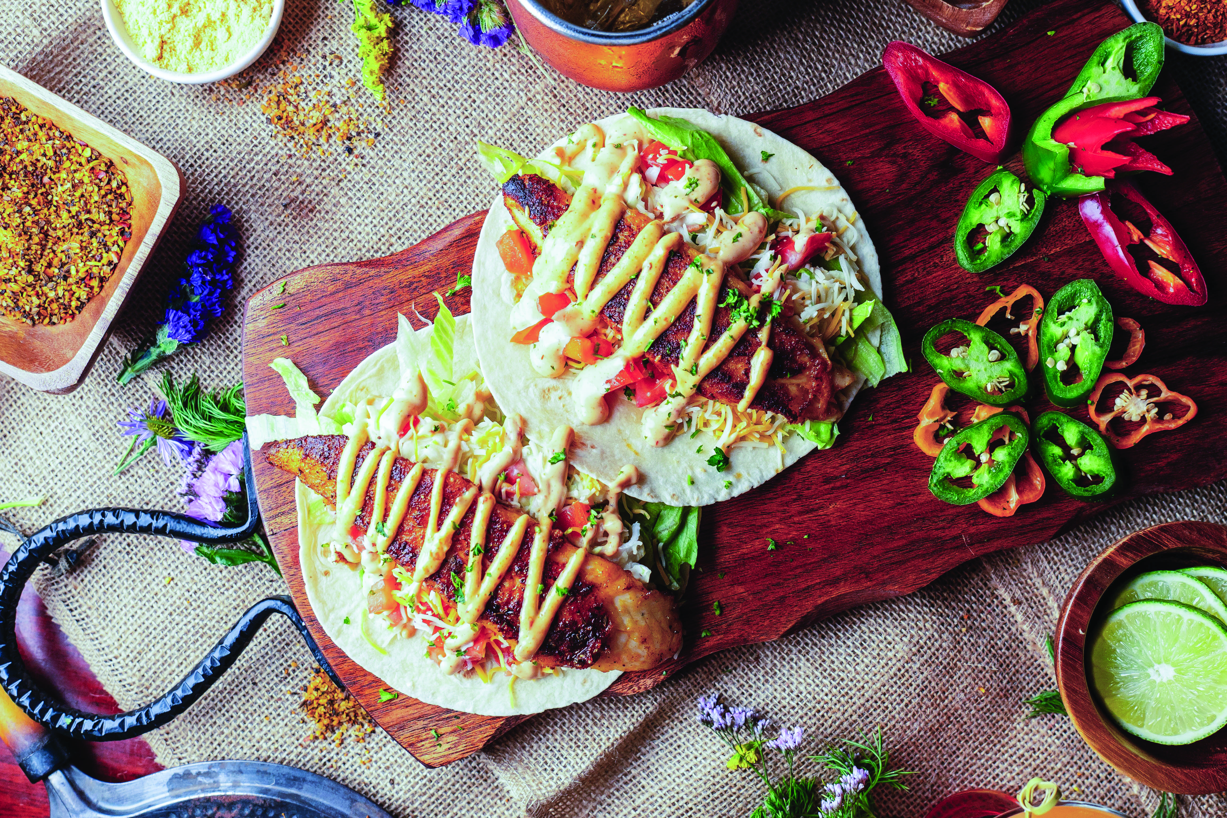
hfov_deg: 53.1
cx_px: 614
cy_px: 409
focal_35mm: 36
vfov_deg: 36.9
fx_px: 1227
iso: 500
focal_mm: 24
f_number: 4
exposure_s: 1/125
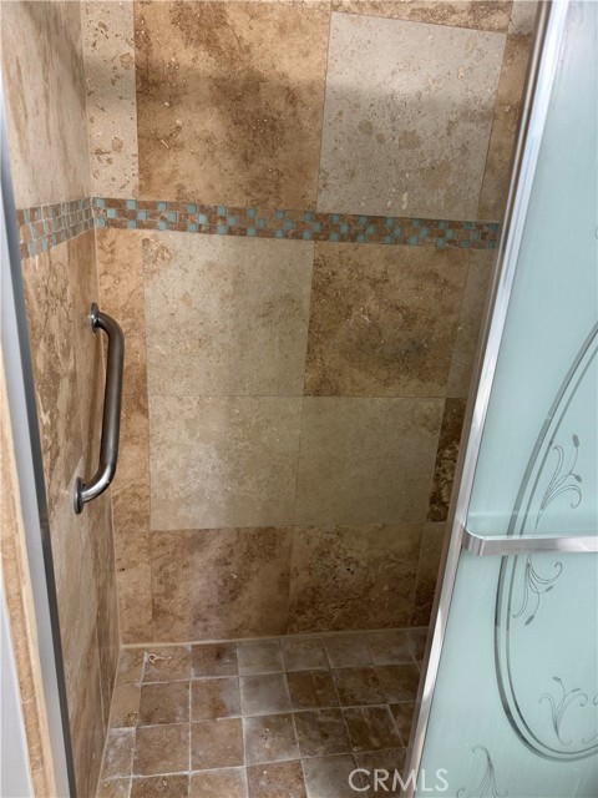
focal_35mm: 24
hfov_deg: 56.8
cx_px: 299
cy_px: 399
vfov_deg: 71.6
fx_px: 553
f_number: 1.78
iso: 125
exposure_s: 1/60
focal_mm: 6.76
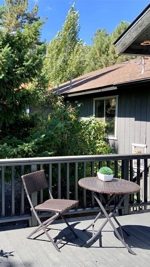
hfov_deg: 30.5
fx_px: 269
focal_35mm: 38
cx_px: 32
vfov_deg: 52.8
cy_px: 134
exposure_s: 1/441
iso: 25
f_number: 1.8
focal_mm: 4.25
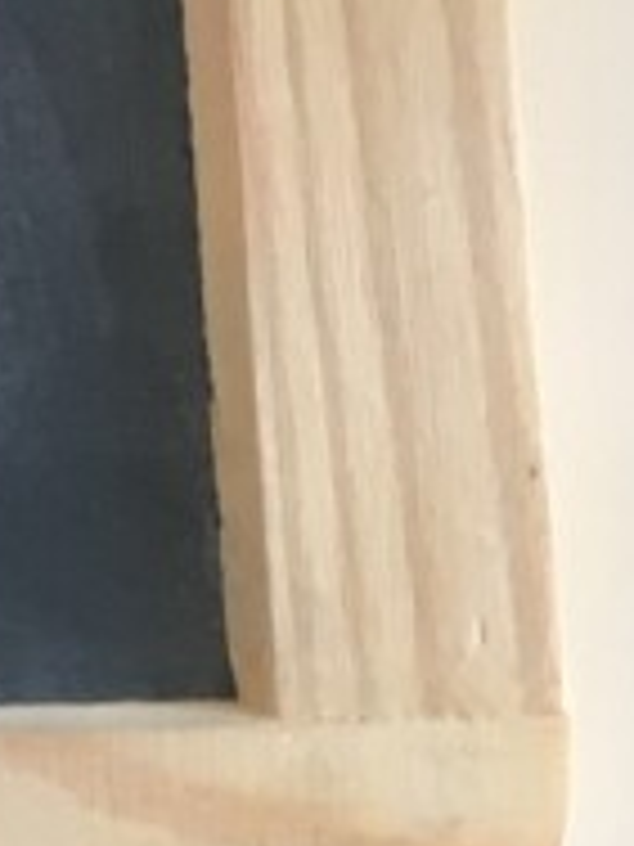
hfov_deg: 6.5
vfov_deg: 9.4
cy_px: 1244
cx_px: -1434
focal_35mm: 204
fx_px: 4982
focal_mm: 4.15
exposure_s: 1/33
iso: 64
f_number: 2.2
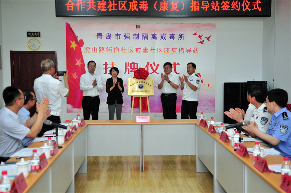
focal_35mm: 46
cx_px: 146
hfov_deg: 42.4
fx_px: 375
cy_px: 96
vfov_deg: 28.9
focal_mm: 31
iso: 640
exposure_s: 1/200
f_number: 2.8
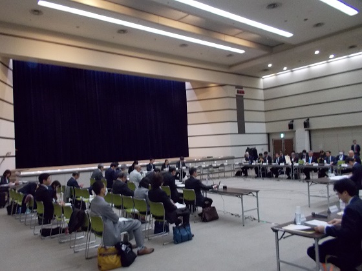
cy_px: 136
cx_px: 181
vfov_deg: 48.2
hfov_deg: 61.7
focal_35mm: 29
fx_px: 303
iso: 500
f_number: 3.3
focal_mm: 4.1
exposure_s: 1/30
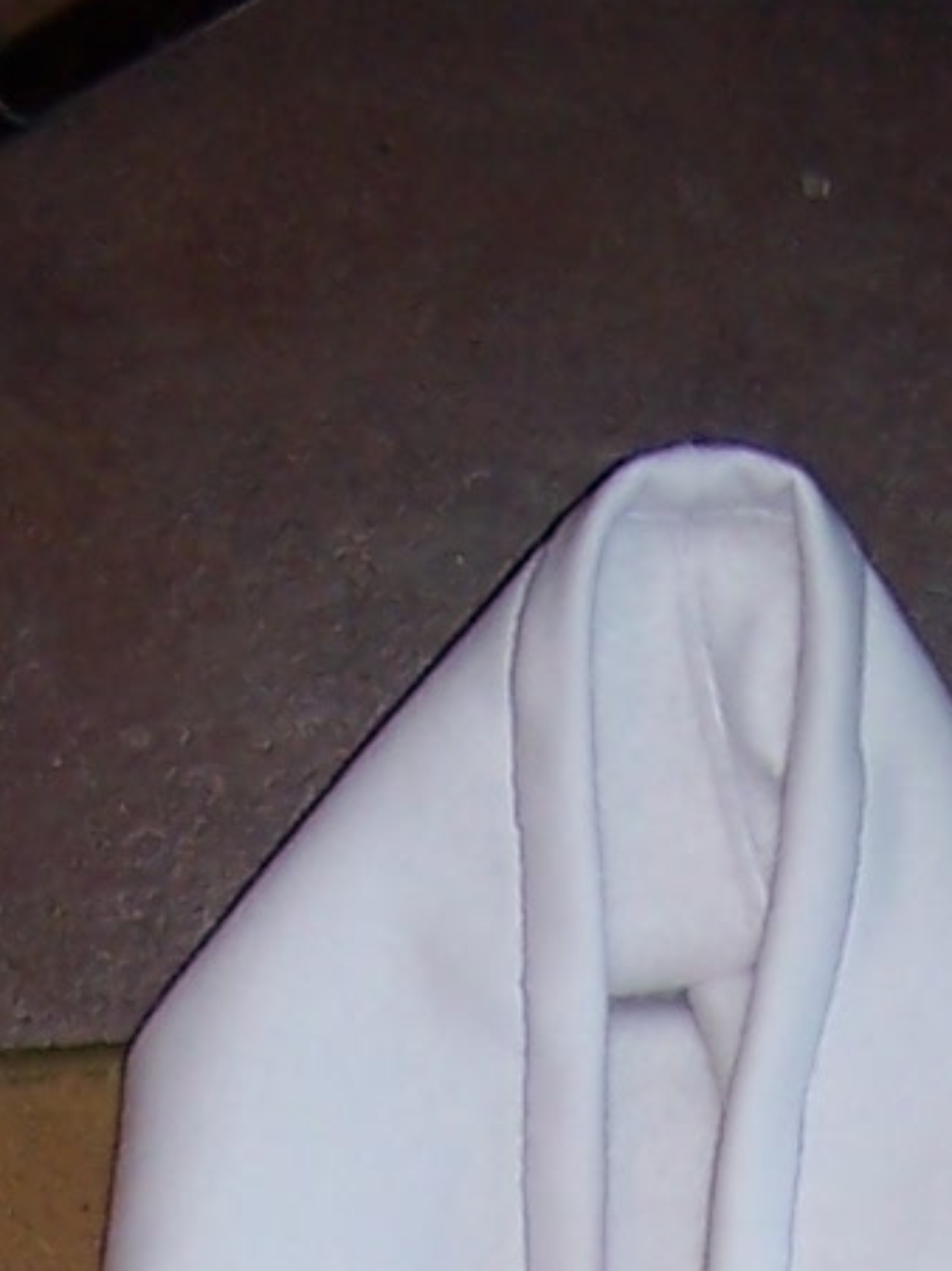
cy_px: 2906
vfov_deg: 9.3
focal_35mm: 194
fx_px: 7117
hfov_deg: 7.6
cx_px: 670
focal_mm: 6.3
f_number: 2.8
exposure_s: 1/60
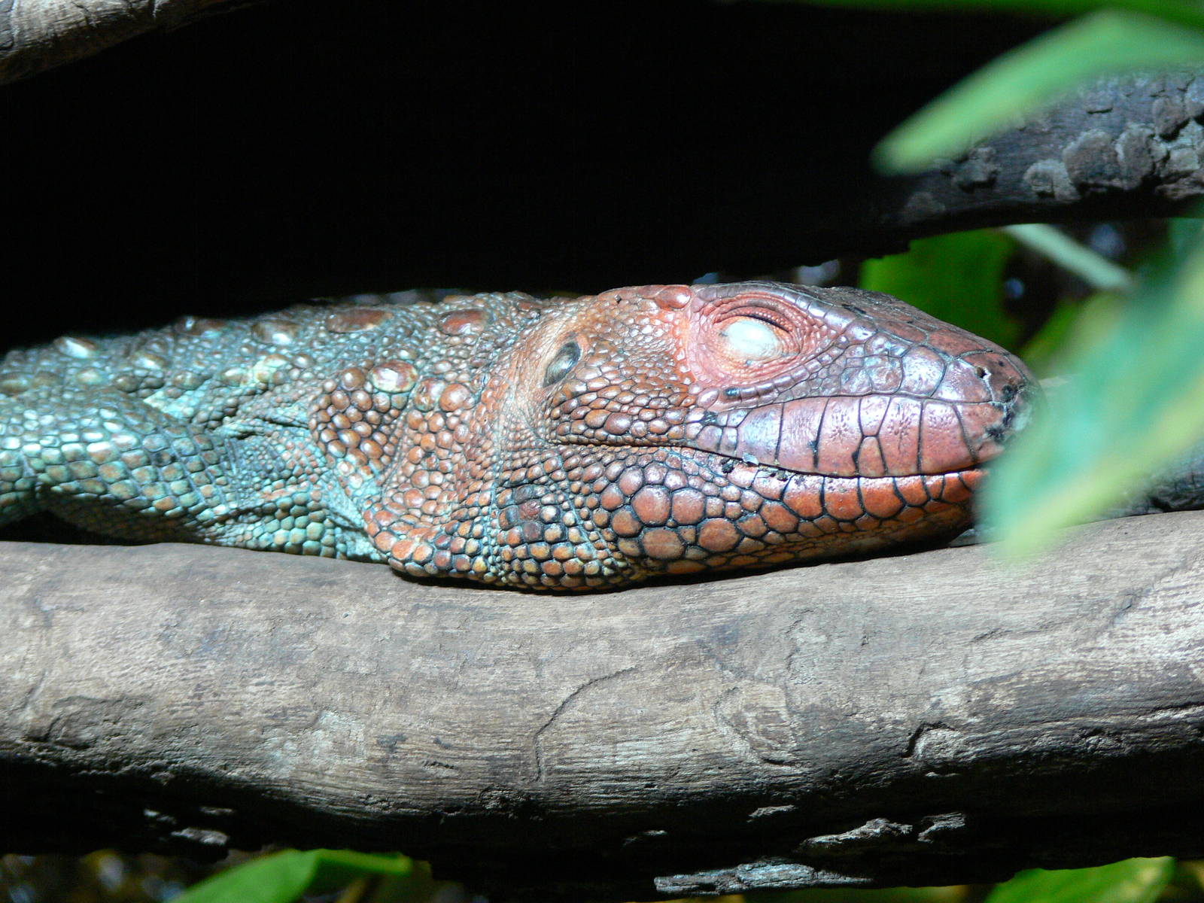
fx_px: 6122
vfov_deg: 8.4
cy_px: 452
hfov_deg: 11.2
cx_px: 602
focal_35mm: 176
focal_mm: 37.2
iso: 200
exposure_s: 1/30
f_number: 3.6
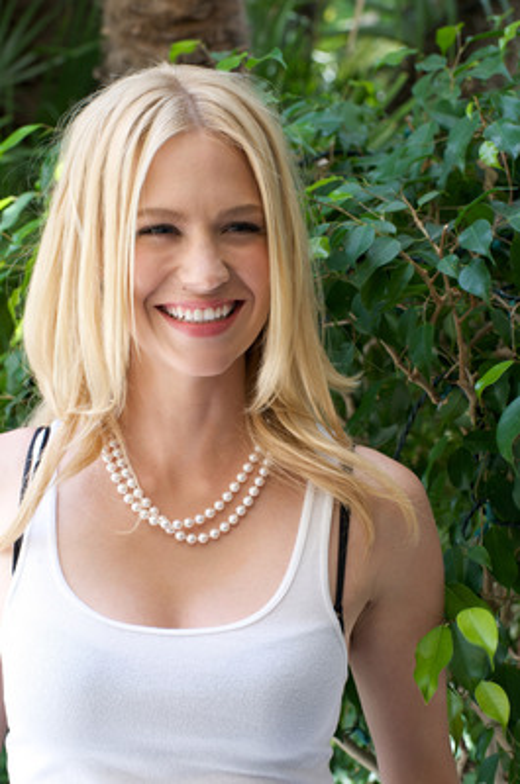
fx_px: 1850
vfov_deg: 24.0
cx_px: 260
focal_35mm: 85
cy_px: 392
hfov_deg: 16.0
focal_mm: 85
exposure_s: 1/60
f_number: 8
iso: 400
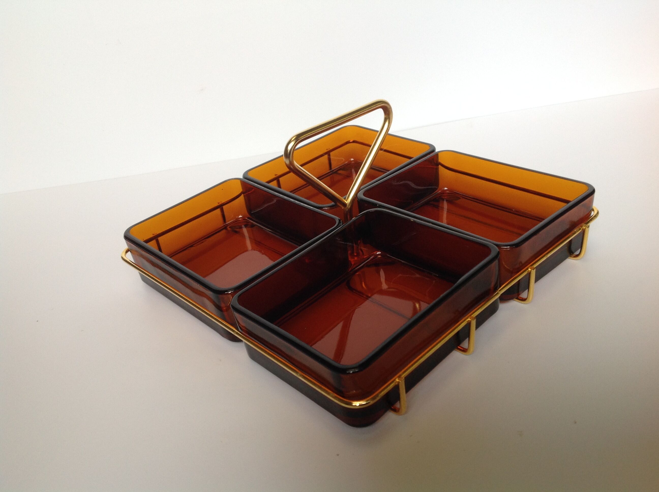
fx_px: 665
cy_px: 246
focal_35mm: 35
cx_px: 330
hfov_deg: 52.7
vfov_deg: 40.6
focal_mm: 4.28
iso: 50
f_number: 2.4
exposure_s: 1/30
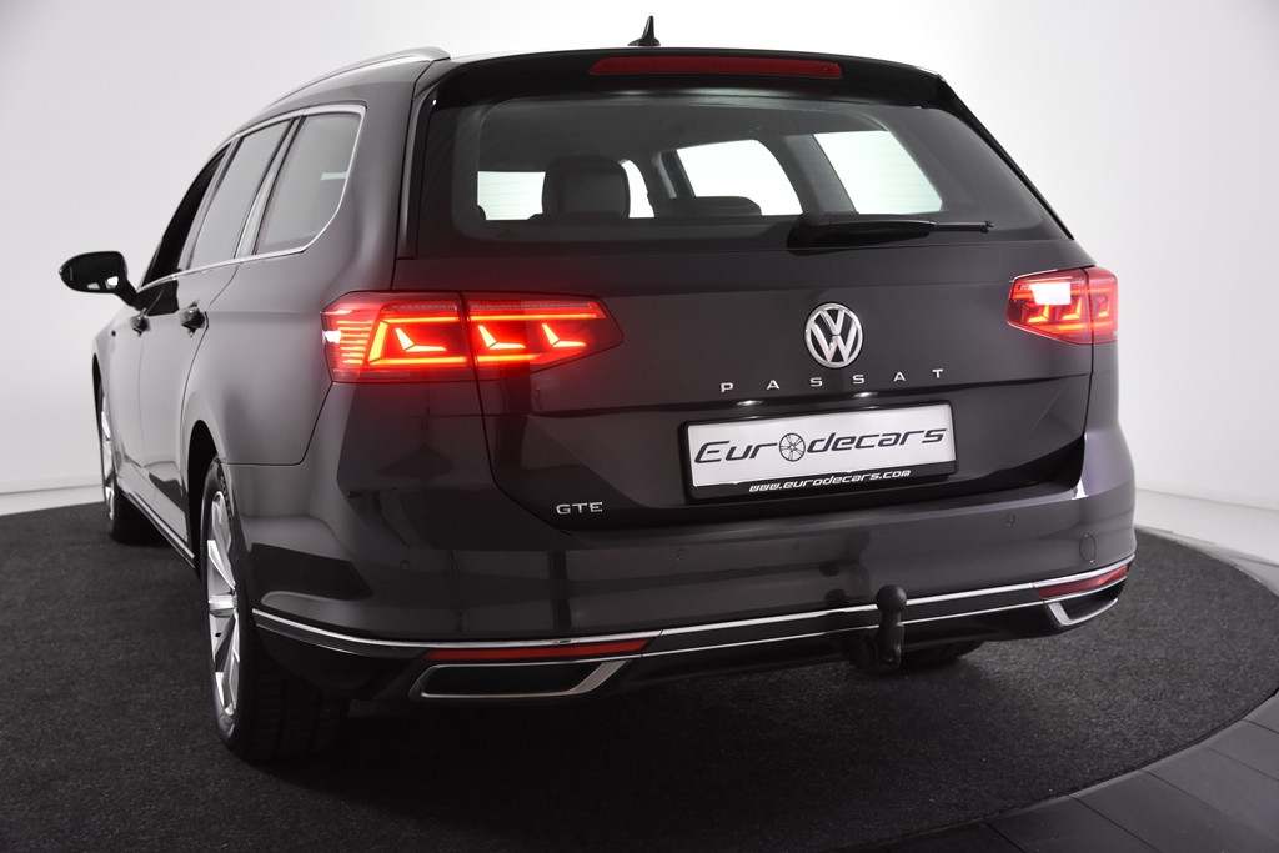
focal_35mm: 46
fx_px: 1652
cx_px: 640
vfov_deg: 29.0
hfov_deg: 42.3
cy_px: 426
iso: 1600
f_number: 4.5
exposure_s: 1/80
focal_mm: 31
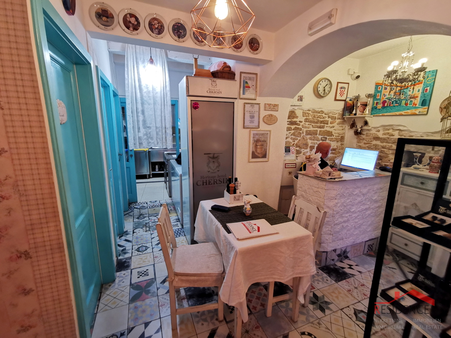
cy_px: 169
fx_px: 208
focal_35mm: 16
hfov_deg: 94.5
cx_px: 226
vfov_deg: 78.1
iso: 640
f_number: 2.2
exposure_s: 1/40
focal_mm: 2.35
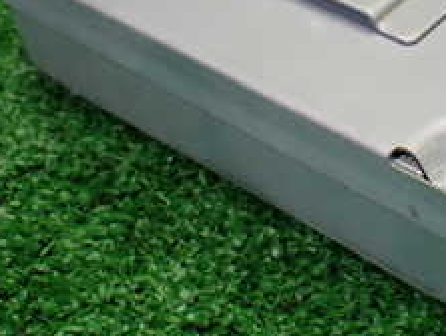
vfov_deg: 17.9
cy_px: 14
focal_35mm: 81
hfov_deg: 23.4
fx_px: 1045
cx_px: 416
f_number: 2.3
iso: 200
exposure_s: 1/125
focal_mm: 5.4
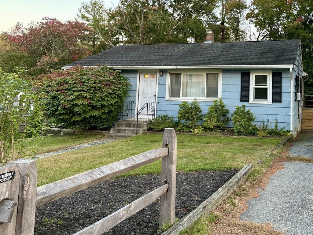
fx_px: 235
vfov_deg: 53.1
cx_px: 156
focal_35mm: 26
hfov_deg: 67.3
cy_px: 118
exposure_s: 1/82
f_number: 1.6
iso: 125
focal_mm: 5.96
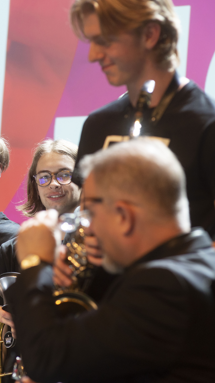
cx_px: 19
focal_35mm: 228
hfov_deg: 5.3
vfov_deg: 9.5
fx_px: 2311
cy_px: 191
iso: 1600
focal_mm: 145
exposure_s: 1/125
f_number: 5
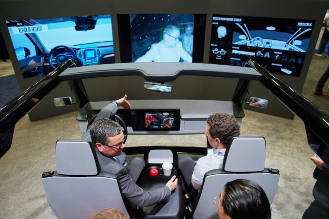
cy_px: 110
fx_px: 219
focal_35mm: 24
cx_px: 164
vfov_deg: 53.1
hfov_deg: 73.7
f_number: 3.5
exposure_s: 1/250
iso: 800
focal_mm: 24
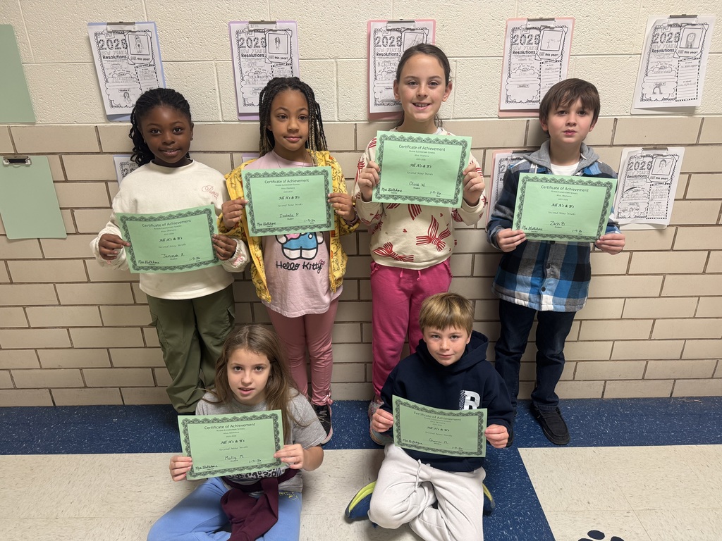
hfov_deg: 71.6
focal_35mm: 24
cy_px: 270
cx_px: 361
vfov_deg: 56.8
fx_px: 501
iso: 160
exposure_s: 1/60
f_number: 1.78
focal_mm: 6.76
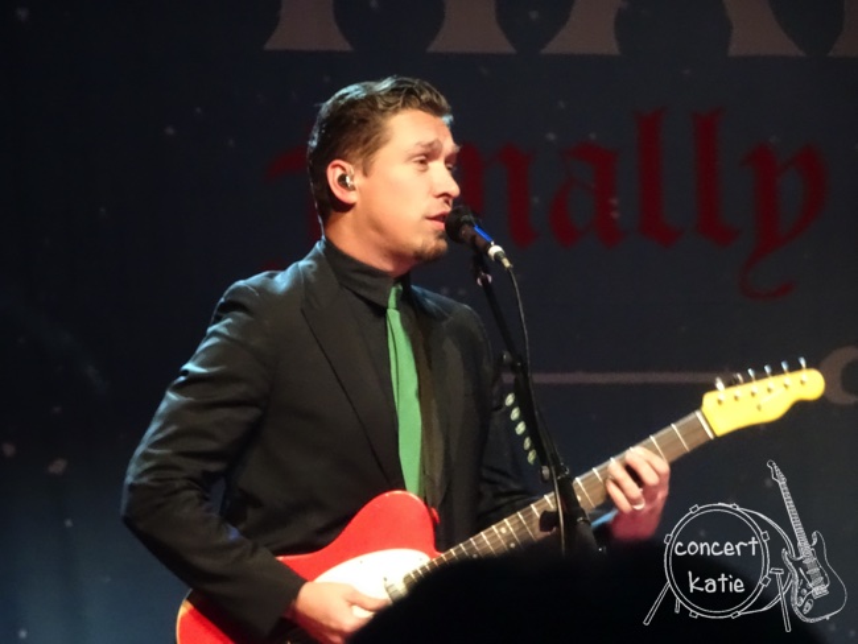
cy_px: 322
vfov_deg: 6.4
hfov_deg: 8.5
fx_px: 5753
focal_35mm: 232
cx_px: 429
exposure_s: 1/30
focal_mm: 39.66
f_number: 6.3
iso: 2500
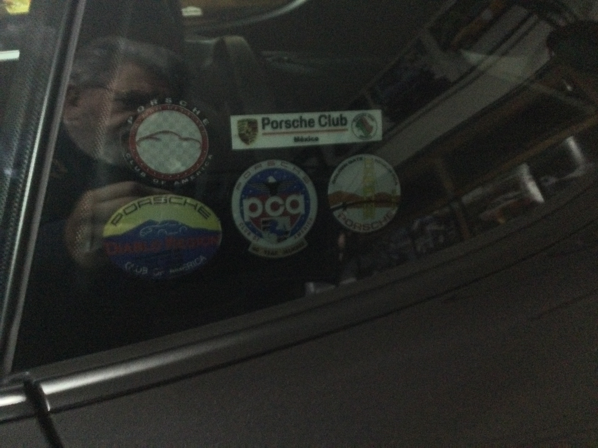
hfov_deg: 58.4
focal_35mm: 31
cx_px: 299
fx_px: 536
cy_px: 224
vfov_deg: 45.4
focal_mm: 3.3
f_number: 2.4
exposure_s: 1/15
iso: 800
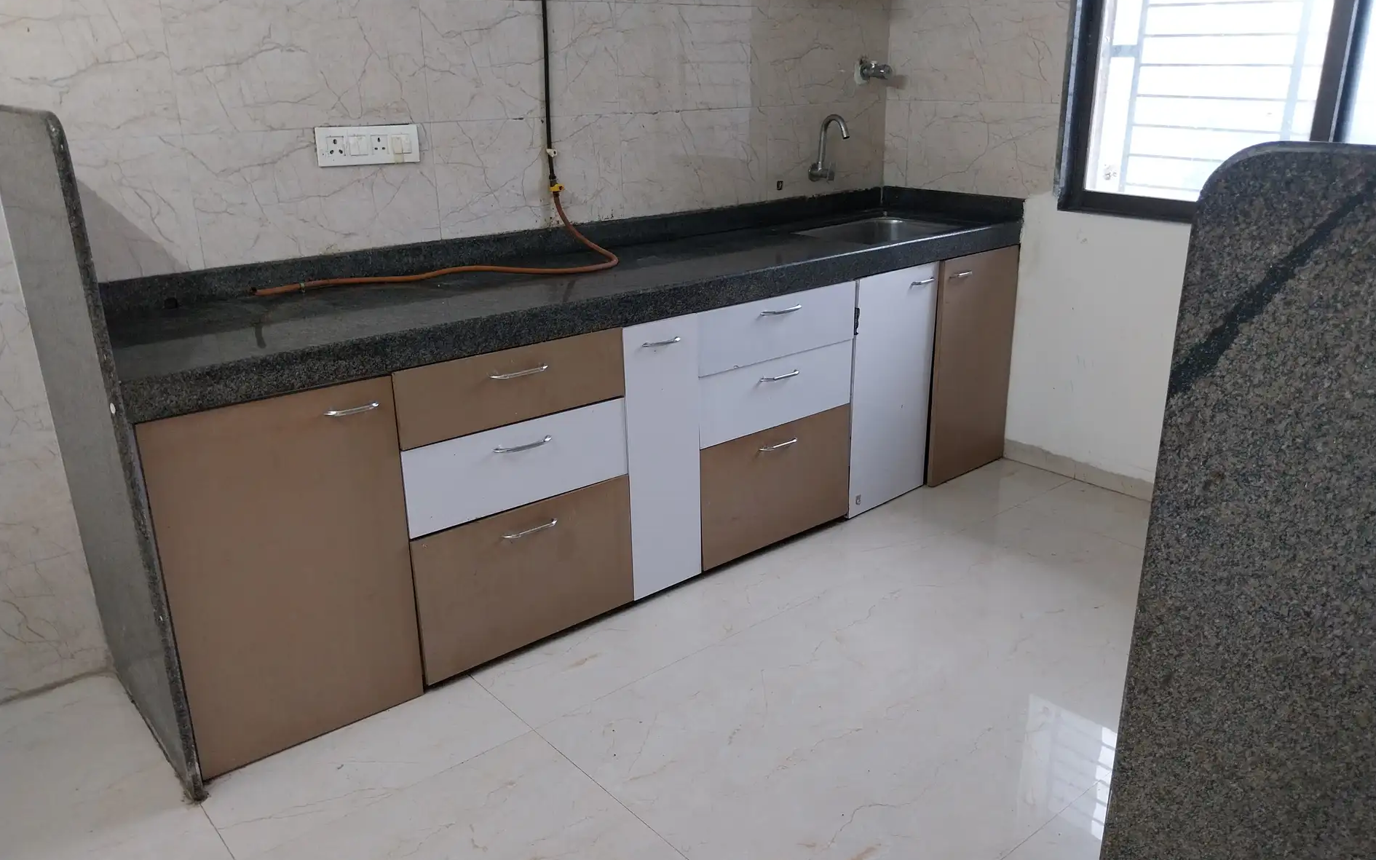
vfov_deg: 44.5
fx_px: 1050
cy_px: 444
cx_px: 698
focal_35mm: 28
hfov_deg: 66.5
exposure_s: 1/25
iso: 80
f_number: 1.8
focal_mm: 4
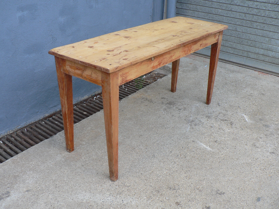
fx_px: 290
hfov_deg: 51.4
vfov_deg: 39.7
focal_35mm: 36
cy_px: 104
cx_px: 140
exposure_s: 1/60
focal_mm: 6
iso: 80
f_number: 2.8
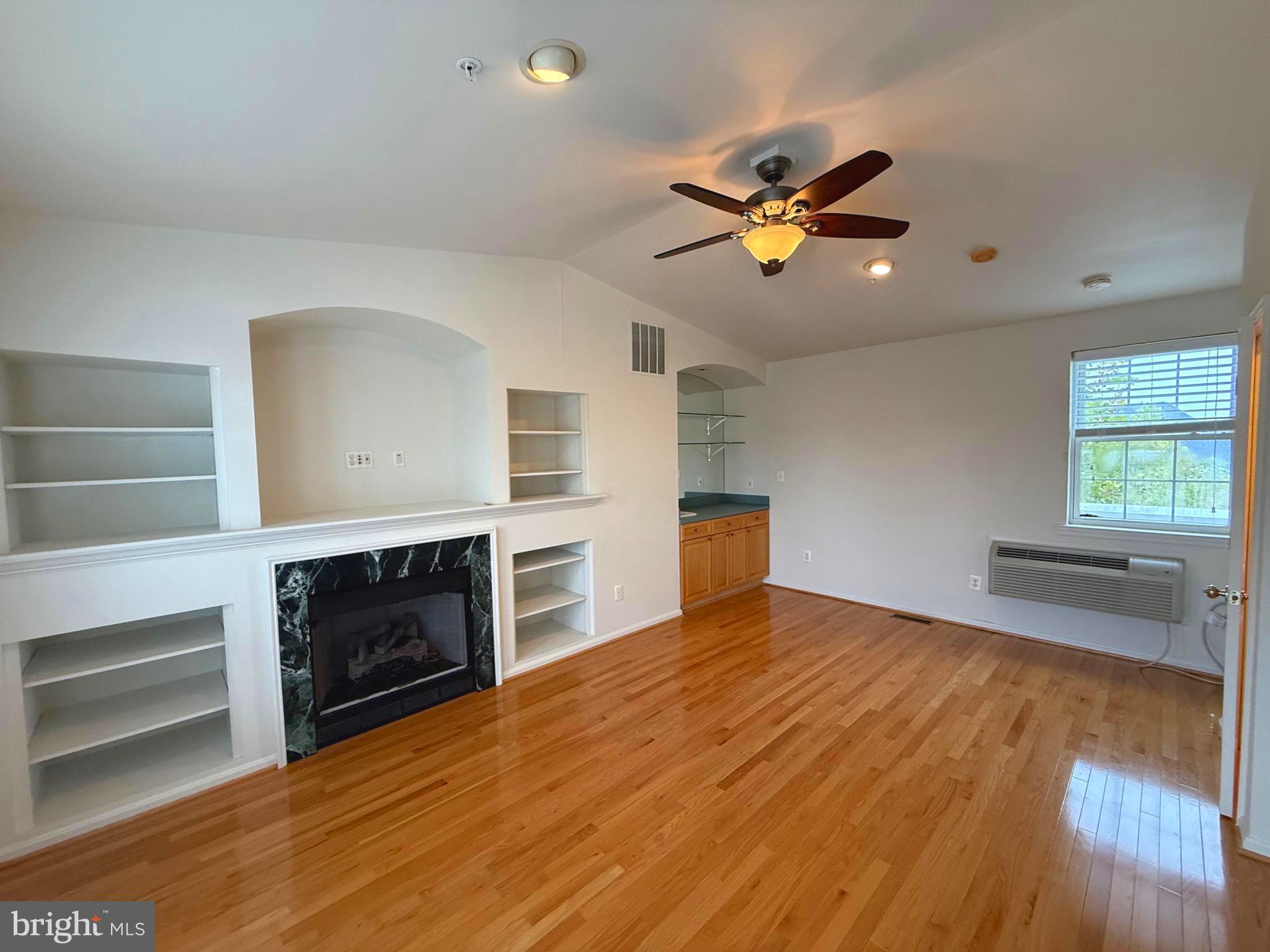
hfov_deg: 102.1
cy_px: 476
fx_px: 514
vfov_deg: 85.7
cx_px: 635
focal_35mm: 14
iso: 320
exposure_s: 1/120
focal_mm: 2.22
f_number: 2.2
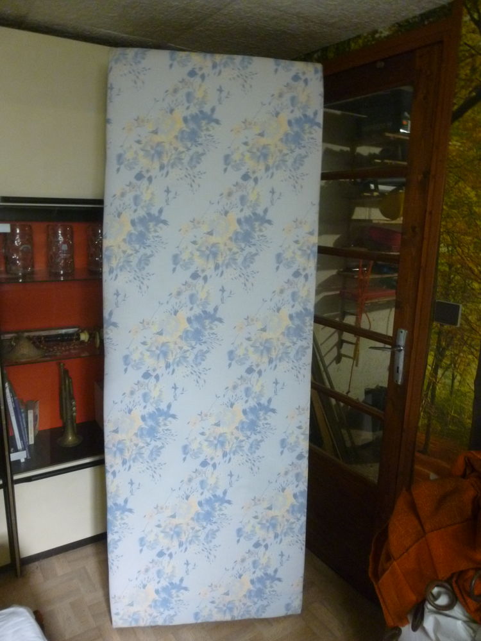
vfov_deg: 69.4
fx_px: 463
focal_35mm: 25
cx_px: 240
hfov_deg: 54.9
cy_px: 320
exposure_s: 1/10
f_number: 3.1
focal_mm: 4.5
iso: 400
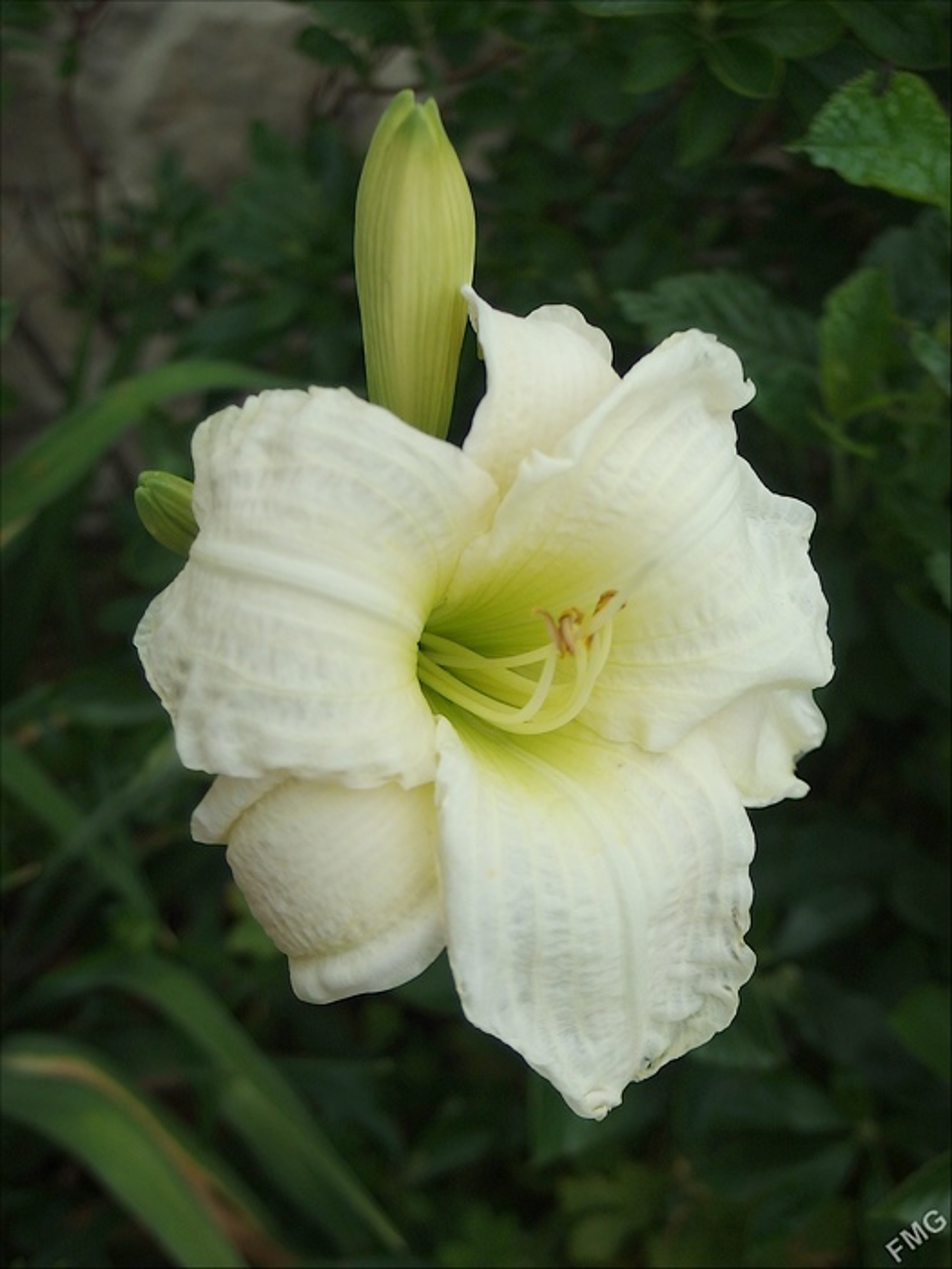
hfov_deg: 34.3
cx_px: 476
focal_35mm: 42
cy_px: 634
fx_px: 1540
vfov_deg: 44.8
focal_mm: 9
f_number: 2
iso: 200
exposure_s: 1/1250
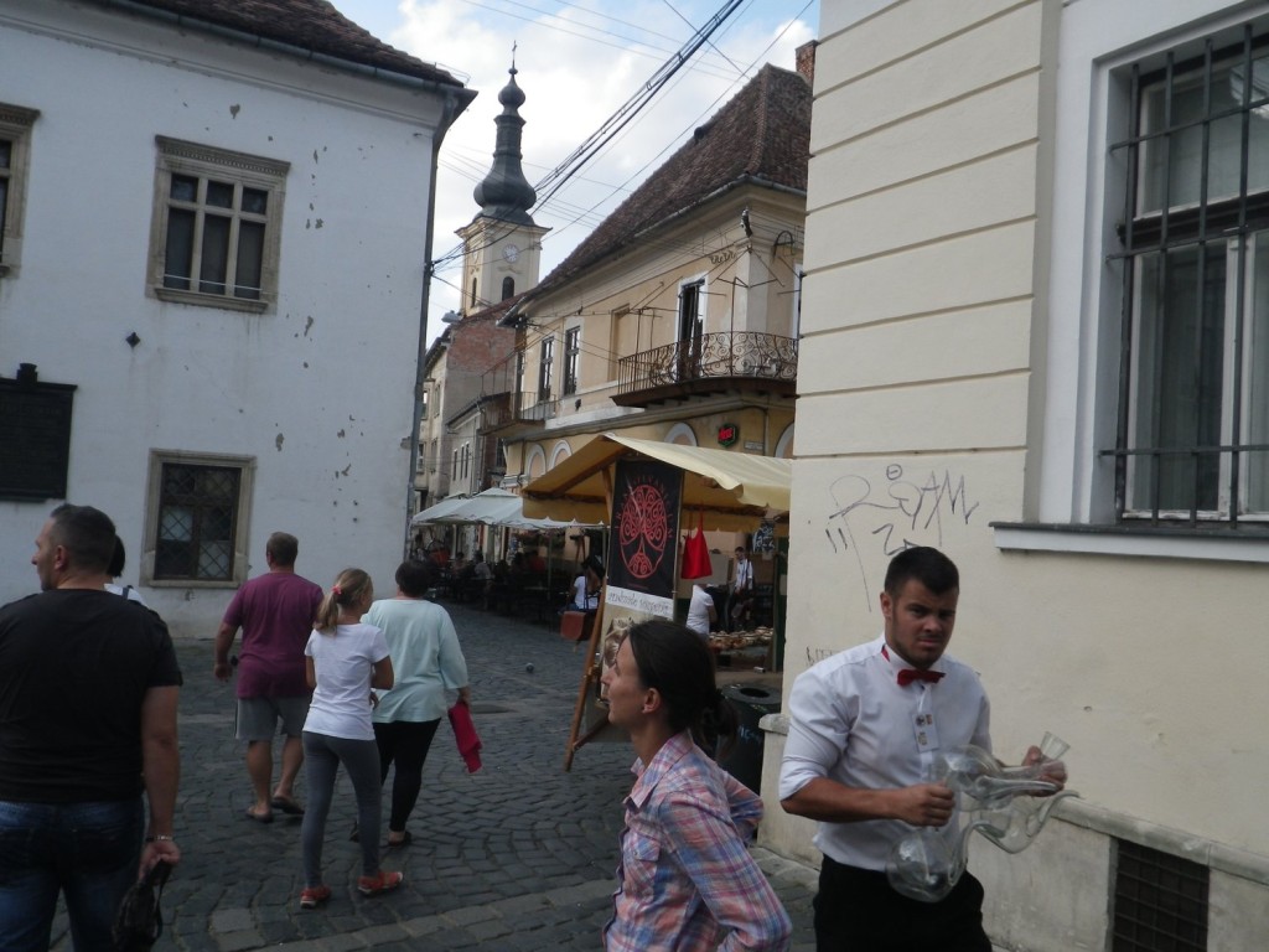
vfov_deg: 49.7
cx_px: 634
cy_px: 476
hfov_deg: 63.4
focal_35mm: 28
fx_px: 1026
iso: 80
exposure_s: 1/200
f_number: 4.2
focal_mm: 5
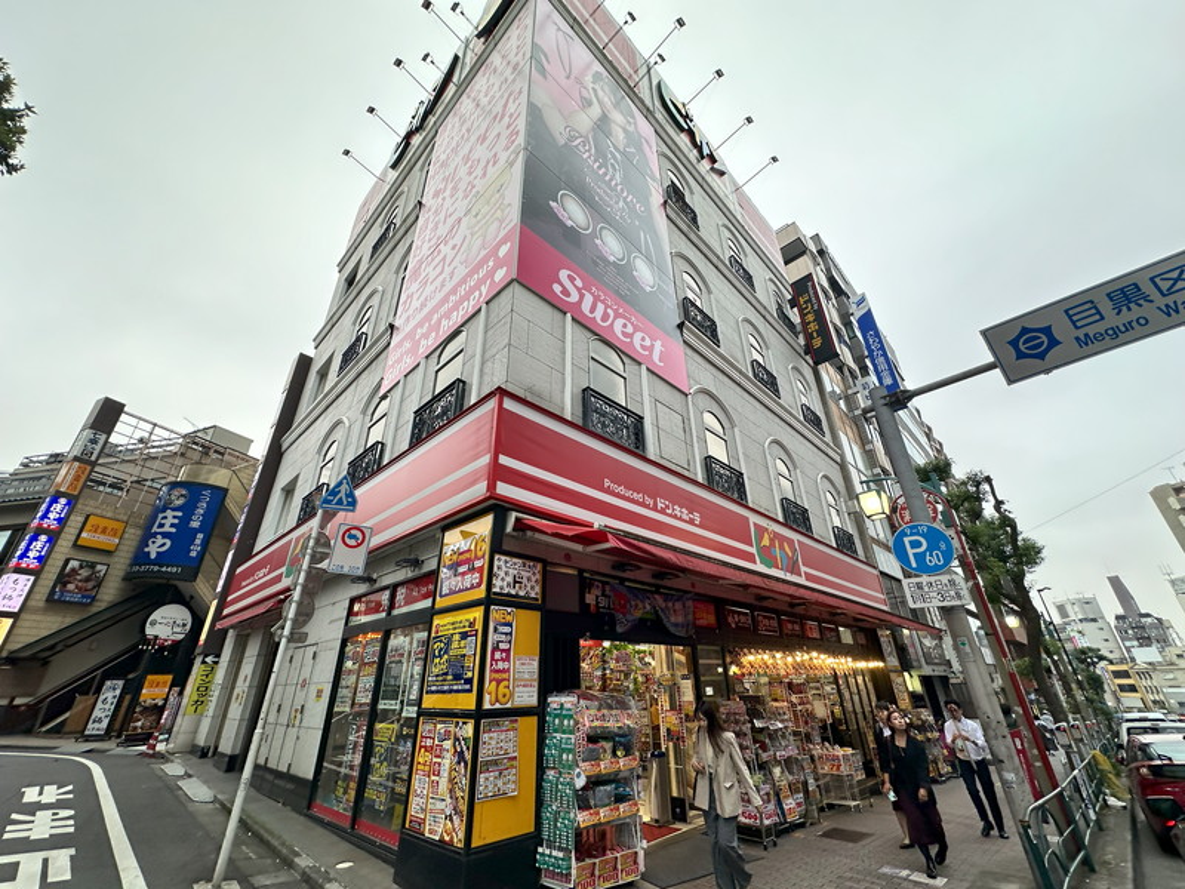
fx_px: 479
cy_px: 444
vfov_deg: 85.7
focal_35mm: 14
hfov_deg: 102.1
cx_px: 592
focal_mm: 2.22
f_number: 2.2
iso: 50
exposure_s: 1/99
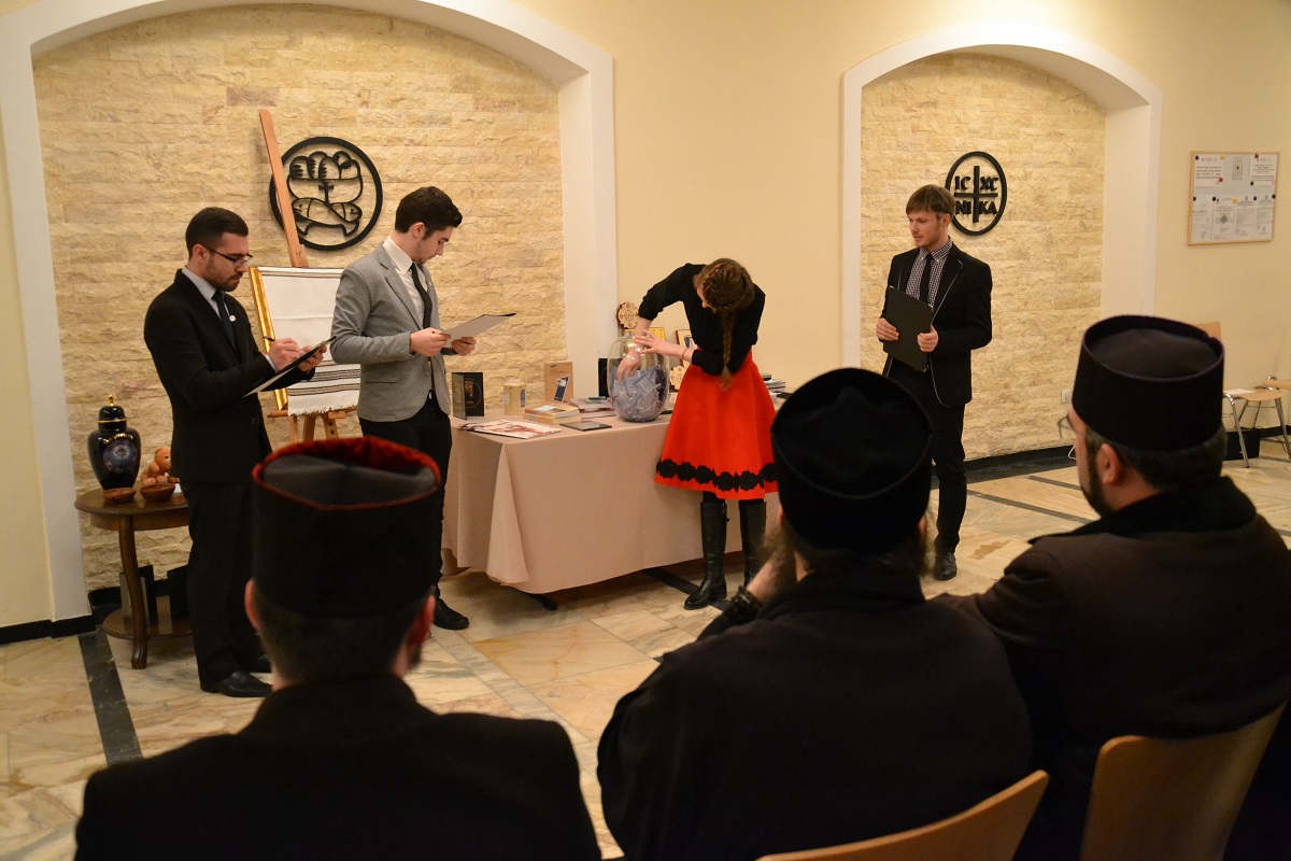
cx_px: 646
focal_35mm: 32
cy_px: 430
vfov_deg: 41.7
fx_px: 1130
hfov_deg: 59.5
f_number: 3.8
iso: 3200
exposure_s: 1/30
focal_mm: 21
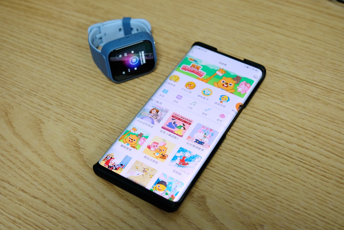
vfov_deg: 26.5
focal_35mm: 51
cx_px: 172
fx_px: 487
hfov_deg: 38.9
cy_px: 115
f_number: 4
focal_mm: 34.2
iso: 800
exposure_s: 1/50
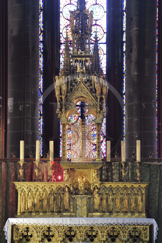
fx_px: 945
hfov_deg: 9.8
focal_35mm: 140
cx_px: 81
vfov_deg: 14.7
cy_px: 122
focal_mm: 140
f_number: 5
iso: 3200
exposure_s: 1/13
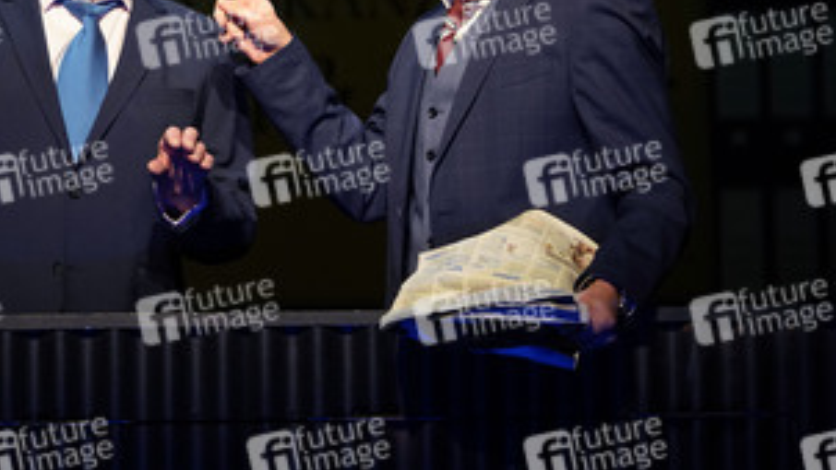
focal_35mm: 288
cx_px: 245
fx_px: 6385
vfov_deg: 4.2
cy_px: 105
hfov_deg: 7.5
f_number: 5.6
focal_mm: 184
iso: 2000
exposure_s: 1/250
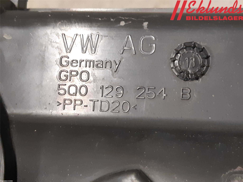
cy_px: 91
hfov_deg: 67.3
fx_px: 183
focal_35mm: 26
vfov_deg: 53.1
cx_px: 122
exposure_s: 1/50
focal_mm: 3.93
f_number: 1.7
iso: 250
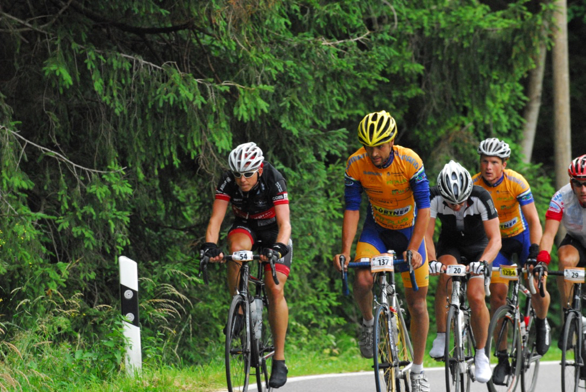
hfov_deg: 6.9
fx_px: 4888
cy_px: 196
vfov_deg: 4.6
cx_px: 293
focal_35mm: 300
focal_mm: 200
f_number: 5
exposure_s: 1/350
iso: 1600
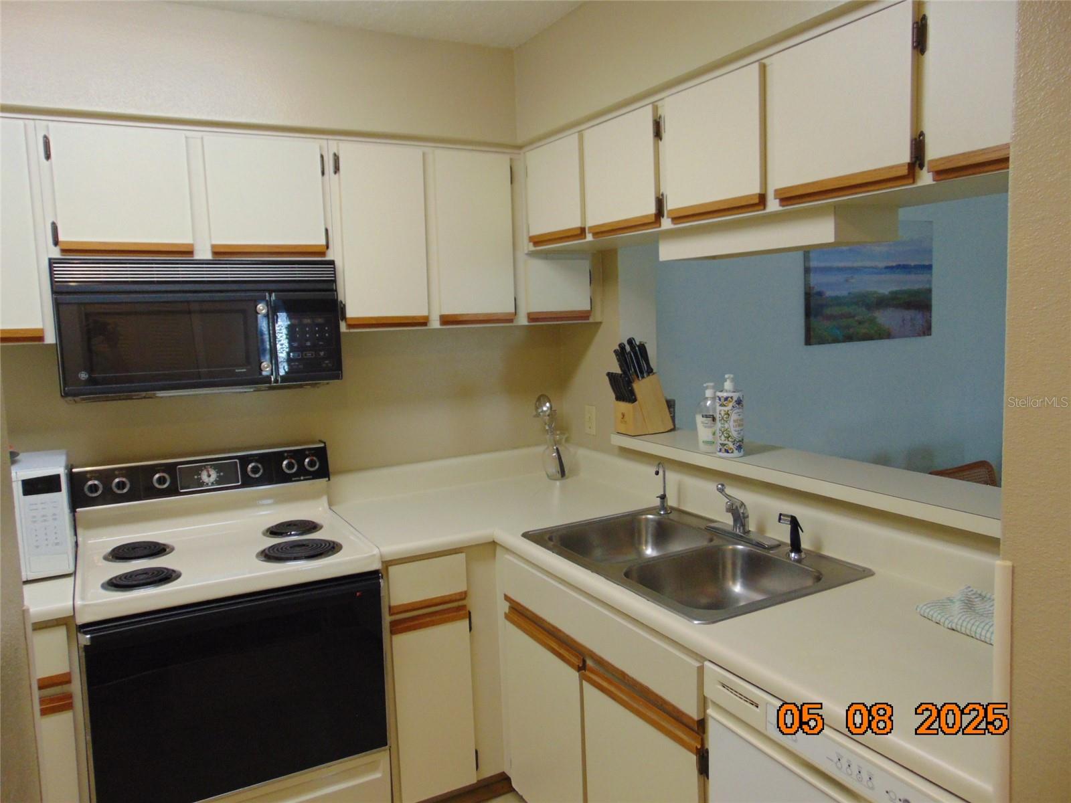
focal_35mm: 25
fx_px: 773
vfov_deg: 54.9
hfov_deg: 69.4
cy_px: 402
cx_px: 536
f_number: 3
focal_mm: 4.5
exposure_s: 1/30
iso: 200
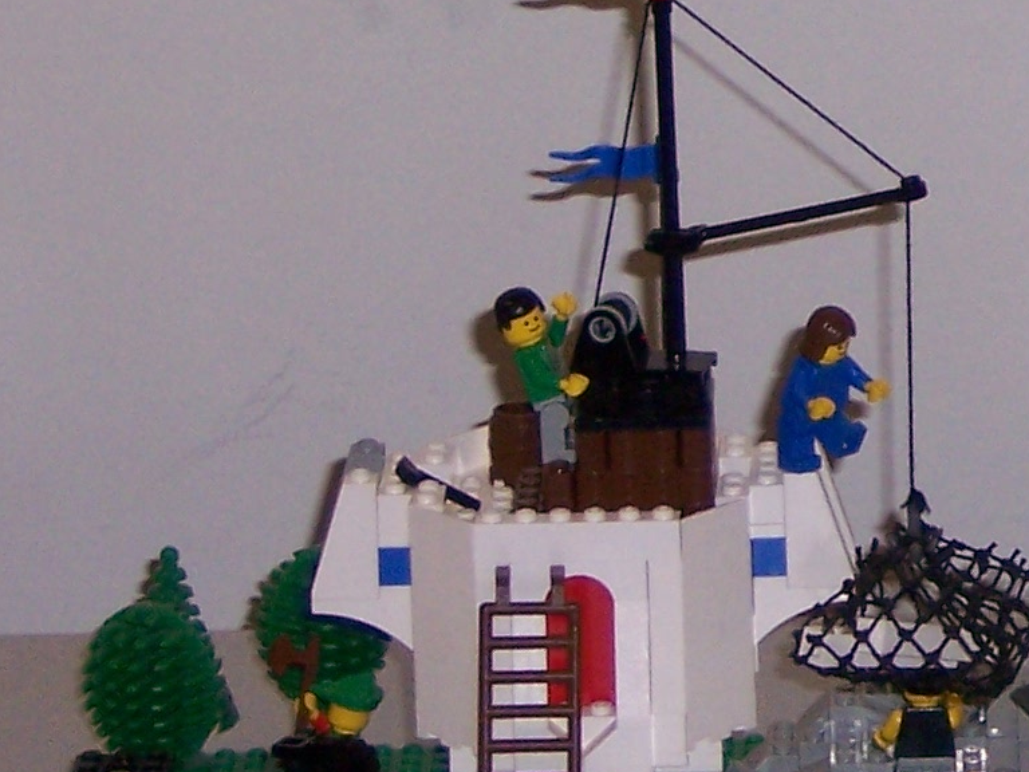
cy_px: 111
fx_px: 7283
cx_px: 1527
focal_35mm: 245
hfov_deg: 7.9
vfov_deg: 6.1
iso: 140
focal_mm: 12.1
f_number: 4.3
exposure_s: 1/90
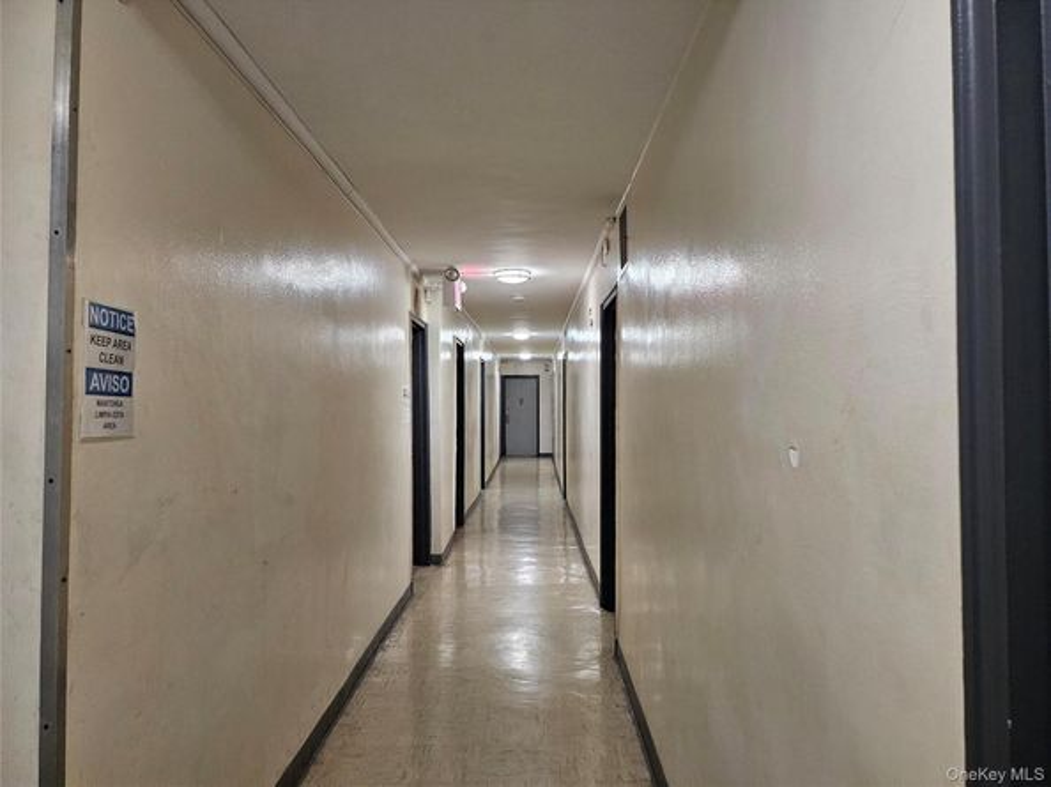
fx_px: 728
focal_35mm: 24
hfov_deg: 71.6
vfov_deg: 56.8
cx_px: 526
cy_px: 394
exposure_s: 1/60
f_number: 1.8
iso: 640
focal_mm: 5
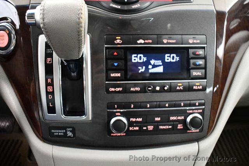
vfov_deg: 36.9
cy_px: 83
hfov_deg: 53.1
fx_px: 249
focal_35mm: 36
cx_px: 124
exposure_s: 1/60
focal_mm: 18
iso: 4500
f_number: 3.5
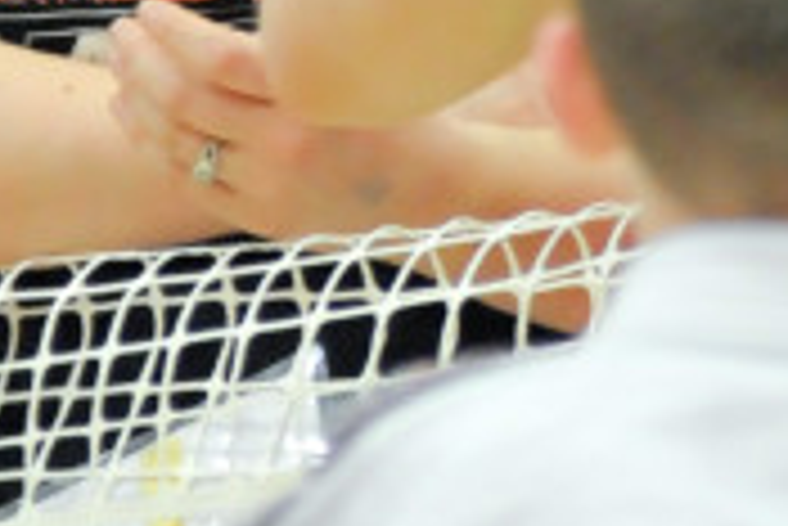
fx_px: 25587
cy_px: -474
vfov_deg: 1.2
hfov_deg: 1.8
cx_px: 1022
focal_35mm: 1168
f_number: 3.2
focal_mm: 200
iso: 5000
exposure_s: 1/400
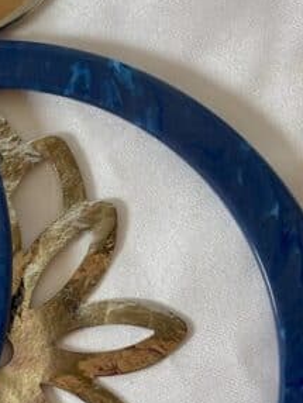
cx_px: -169
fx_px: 2168
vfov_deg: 10.6
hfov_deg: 7.8
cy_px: 209
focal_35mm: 186
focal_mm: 5.96
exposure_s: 1/100
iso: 40
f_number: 1.6
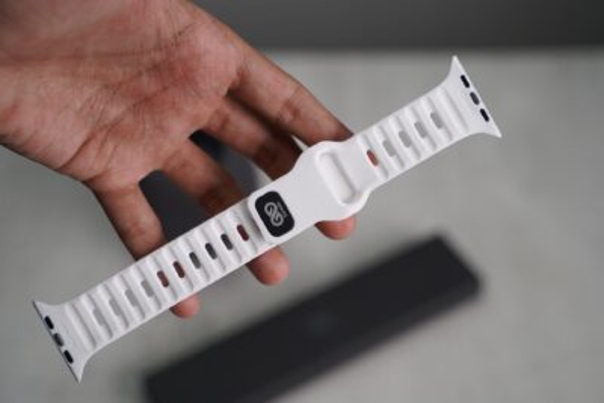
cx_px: 302
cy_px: 202
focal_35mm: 60
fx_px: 1007
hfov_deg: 33.4
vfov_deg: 22.6
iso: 640
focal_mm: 60
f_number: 4
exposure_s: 1/160
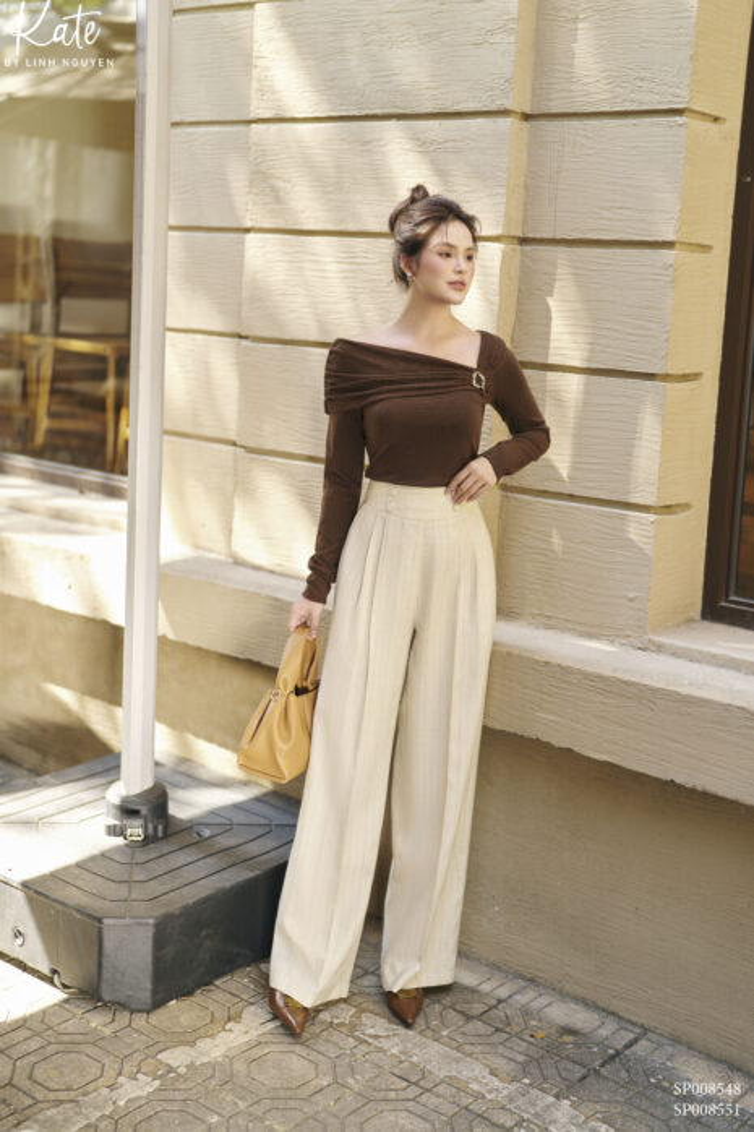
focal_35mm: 50
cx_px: 377
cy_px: 566
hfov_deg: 27.0
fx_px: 1571
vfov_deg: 39.6
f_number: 1.6
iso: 400
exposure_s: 1/1000
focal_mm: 50
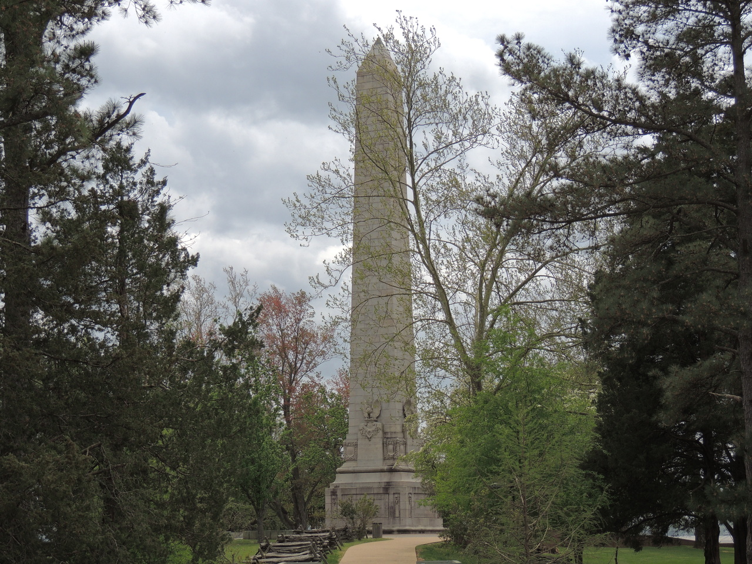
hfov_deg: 26.0
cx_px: 376
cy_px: 282
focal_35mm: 75
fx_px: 1629
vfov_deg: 19.6
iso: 100
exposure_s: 1/1250
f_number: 3.9
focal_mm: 13.3
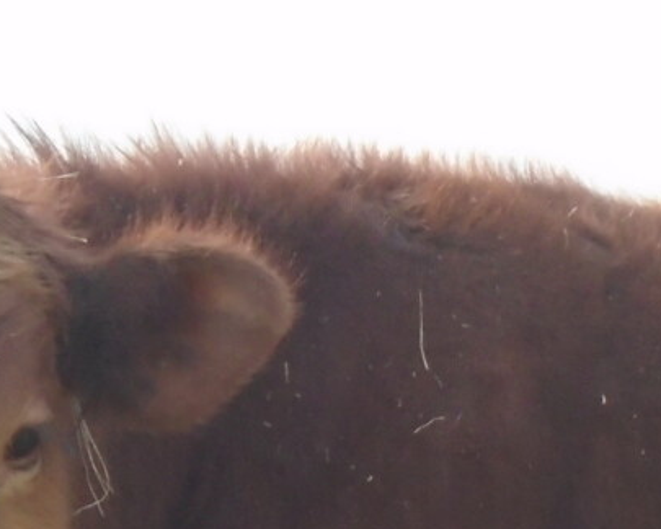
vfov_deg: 8.0
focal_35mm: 189
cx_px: 697
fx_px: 3697
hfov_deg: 10.1
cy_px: 798
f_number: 4.5
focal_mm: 8.7
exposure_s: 1/250
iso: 250
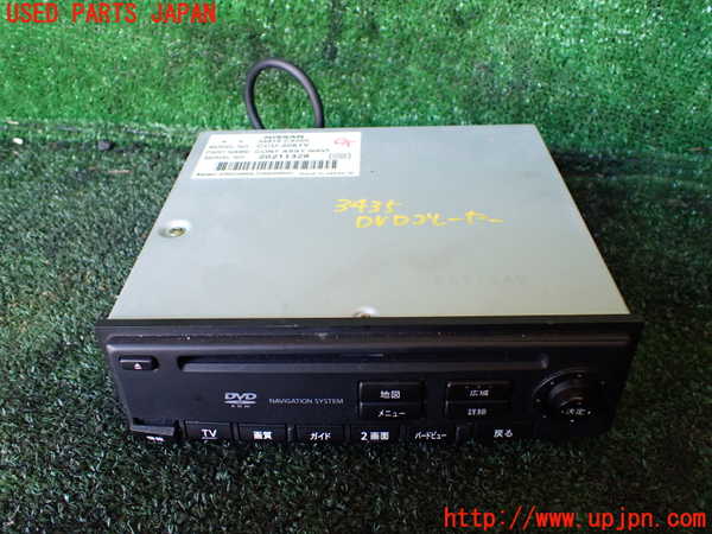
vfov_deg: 46.8
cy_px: 267
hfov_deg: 60.0
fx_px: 617
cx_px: 356
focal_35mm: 30
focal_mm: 5.4
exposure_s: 1/125
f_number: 2.3
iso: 800
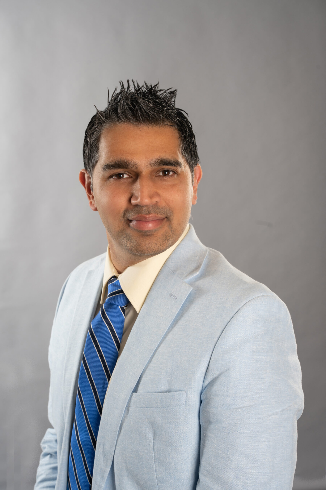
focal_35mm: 60
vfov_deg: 33.4
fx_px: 815
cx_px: 163
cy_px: 245
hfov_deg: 22.6
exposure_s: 1/125
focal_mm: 60
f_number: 8
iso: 160
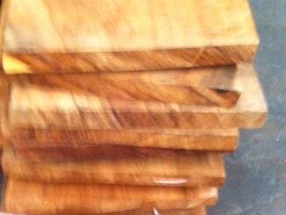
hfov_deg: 37.3
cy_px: 156
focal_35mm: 51
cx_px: 112
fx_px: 422
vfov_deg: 28.3
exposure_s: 1/17
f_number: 2.8
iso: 320
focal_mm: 3.85
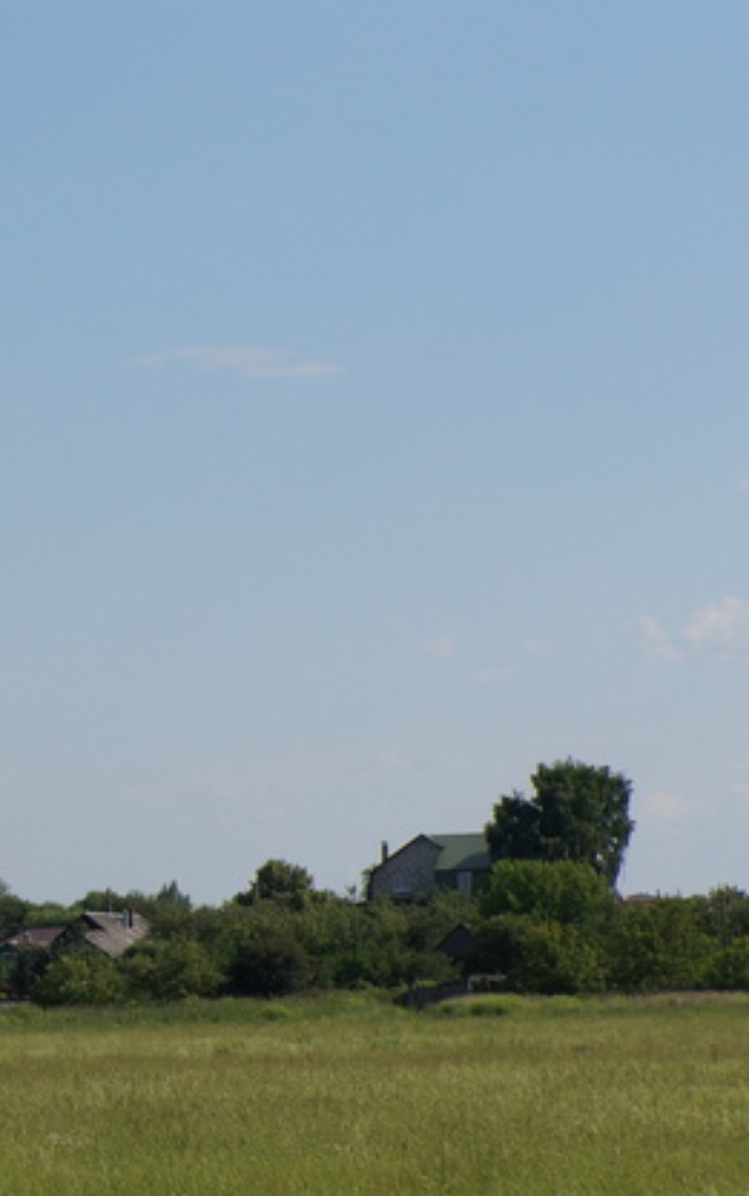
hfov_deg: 7.6
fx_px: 5580
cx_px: -270
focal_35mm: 171
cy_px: 777
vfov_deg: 12.2
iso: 400
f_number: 9
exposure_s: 1/1250
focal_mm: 55
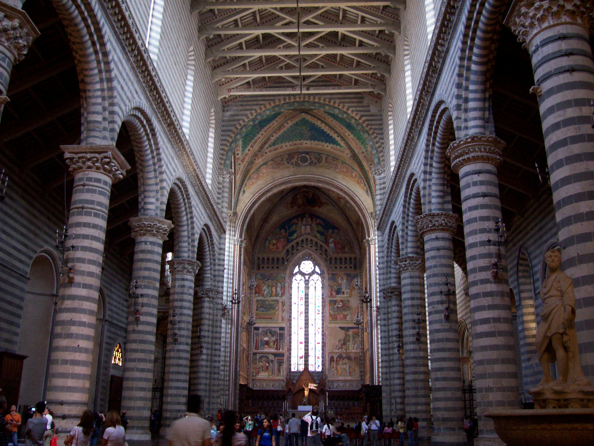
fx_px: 583
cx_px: 297
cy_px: 223
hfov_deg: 54.0
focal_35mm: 34
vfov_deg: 41.8
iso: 160
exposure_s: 1/8
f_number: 2.7
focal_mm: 5.6
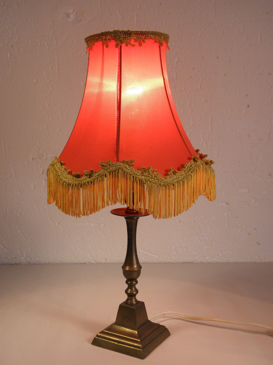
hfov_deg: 35.1
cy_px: 182
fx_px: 431
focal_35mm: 41
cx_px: 136
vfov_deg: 45.8
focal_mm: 7.5
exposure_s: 1/160
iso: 100
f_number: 3.8
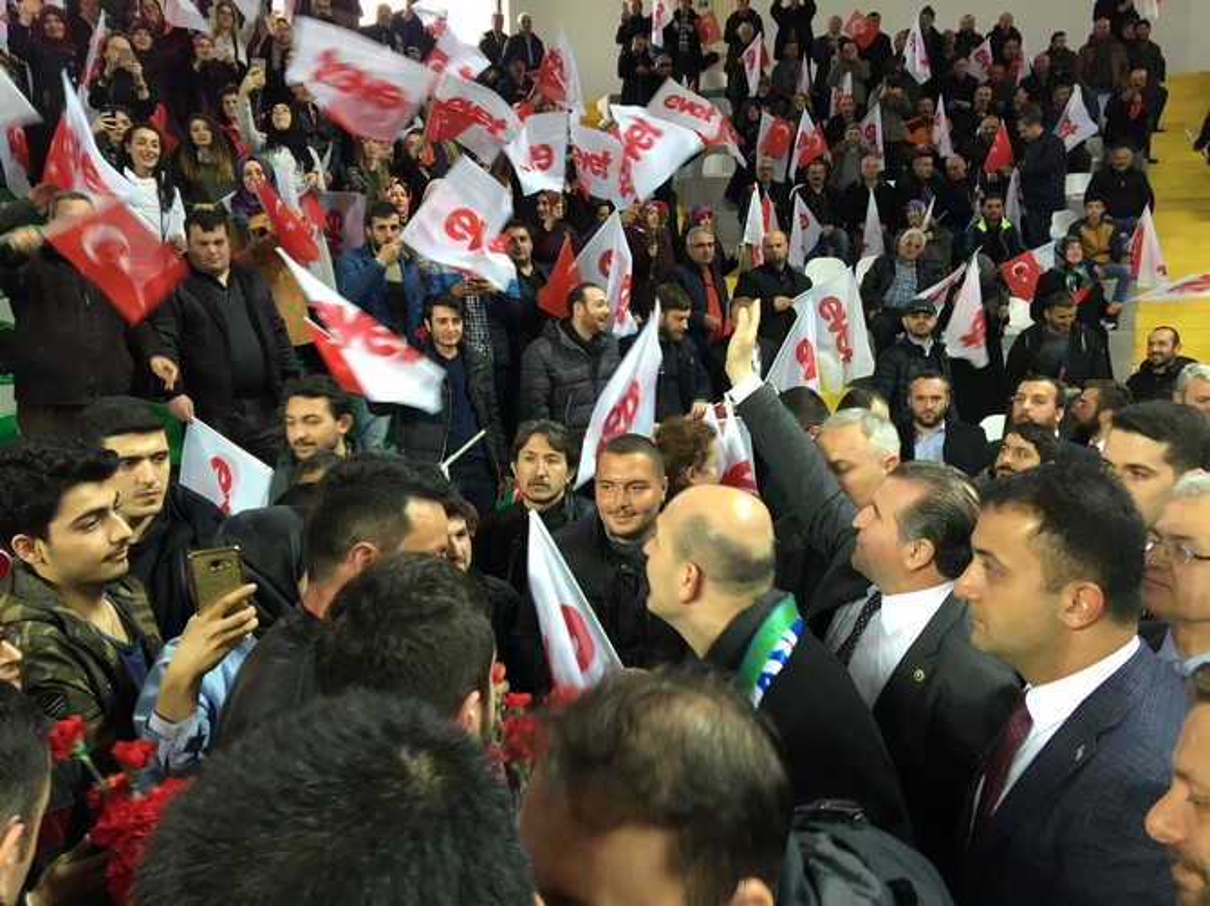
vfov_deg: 48.2
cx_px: 605
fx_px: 1013
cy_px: 453
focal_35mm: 29
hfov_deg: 61.7
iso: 100
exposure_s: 1/33
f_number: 2.2
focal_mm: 4.15
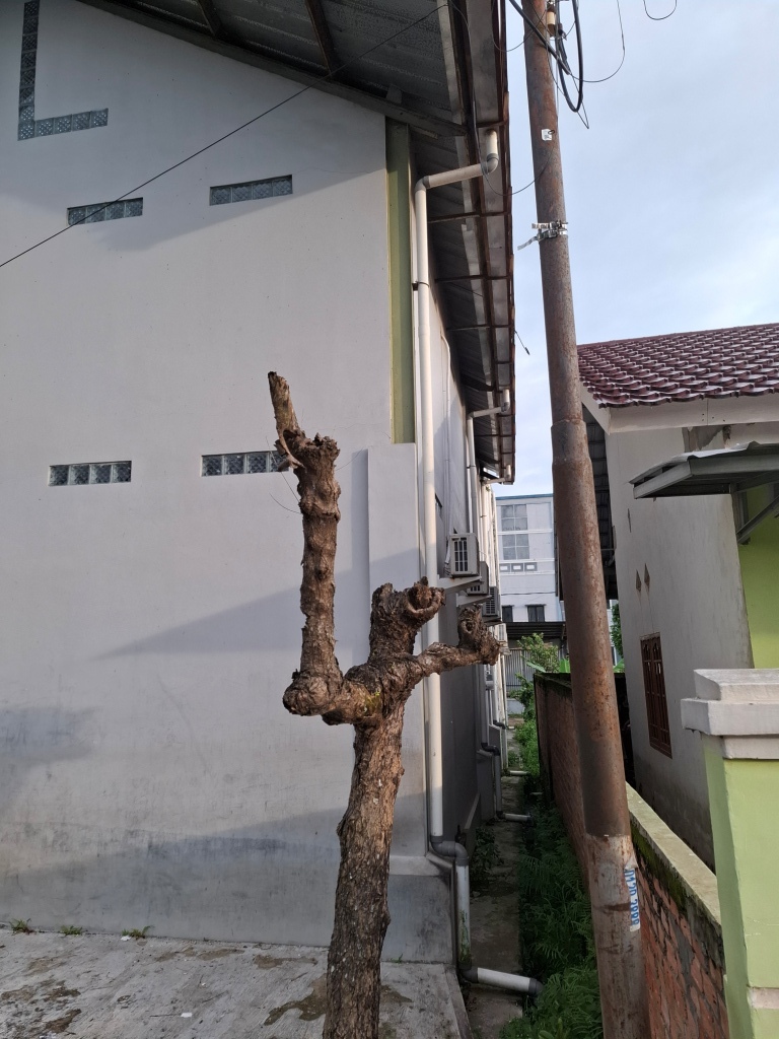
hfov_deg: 58.9
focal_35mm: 23
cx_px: 390
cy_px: 520
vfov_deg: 73.9
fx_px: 690
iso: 50
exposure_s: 1/110
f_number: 1.8
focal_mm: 5.54
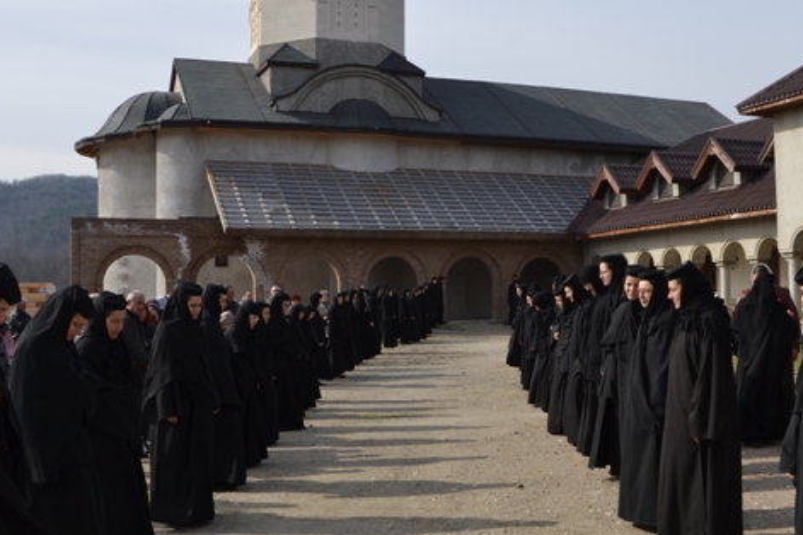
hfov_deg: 44.3
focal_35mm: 44
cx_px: 484
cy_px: 273
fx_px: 981
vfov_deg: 30.5
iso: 100
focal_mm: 18
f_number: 10
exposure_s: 1/200
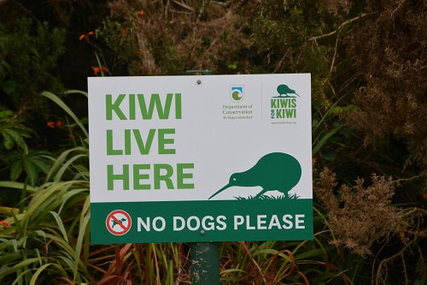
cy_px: 142
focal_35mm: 300
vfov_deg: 4.6
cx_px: 214
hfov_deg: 6.9
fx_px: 3557
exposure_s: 1/800
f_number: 5.6
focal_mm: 200
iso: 800
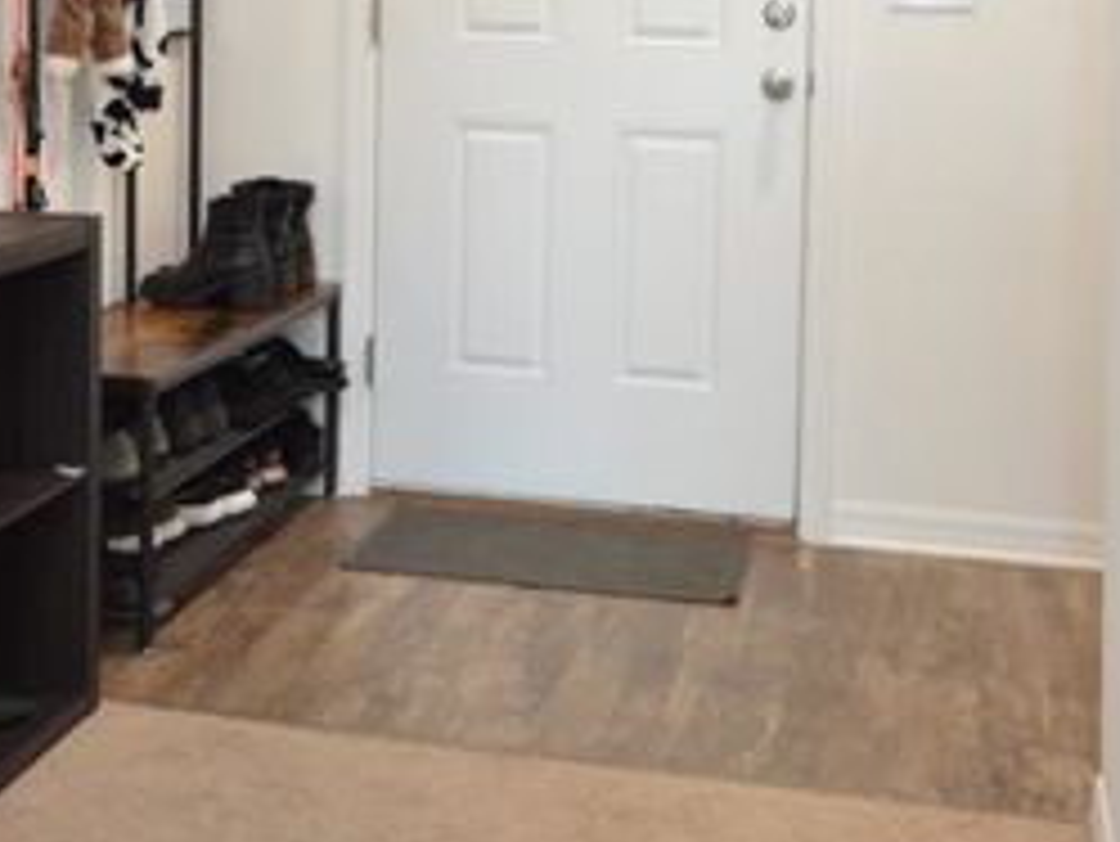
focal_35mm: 57
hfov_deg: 33.6
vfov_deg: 24.7
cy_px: 41
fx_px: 1845
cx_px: 434
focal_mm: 14
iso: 1800
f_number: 4
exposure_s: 1/60
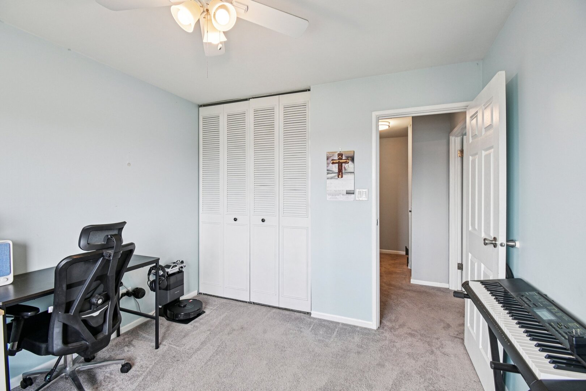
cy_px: 196
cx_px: 293
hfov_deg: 100.4
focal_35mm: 15
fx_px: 244
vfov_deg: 77.3
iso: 180
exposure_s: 1/15
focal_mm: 10
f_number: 8
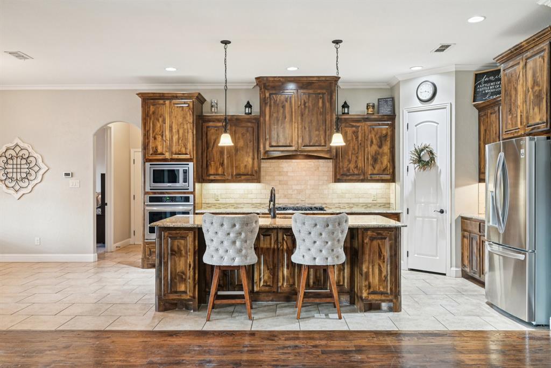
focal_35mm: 28
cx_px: 276
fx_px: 421
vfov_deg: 47.2
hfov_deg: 66.4
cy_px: 184
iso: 400
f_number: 8
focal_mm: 27.5
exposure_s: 1/6
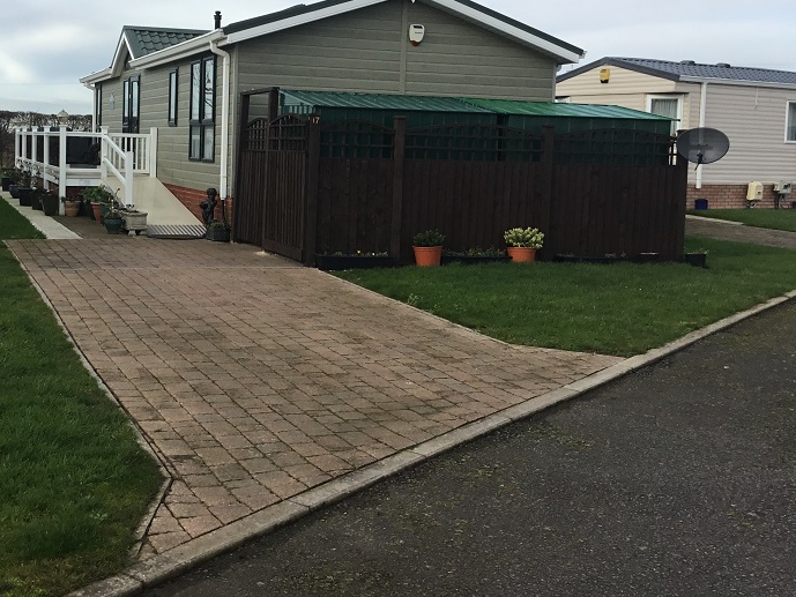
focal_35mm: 45
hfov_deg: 41.6
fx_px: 1035
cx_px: 270
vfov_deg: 31.9
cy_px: 195
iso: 25
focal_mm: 3.3
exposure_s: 1/708
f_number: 2.4
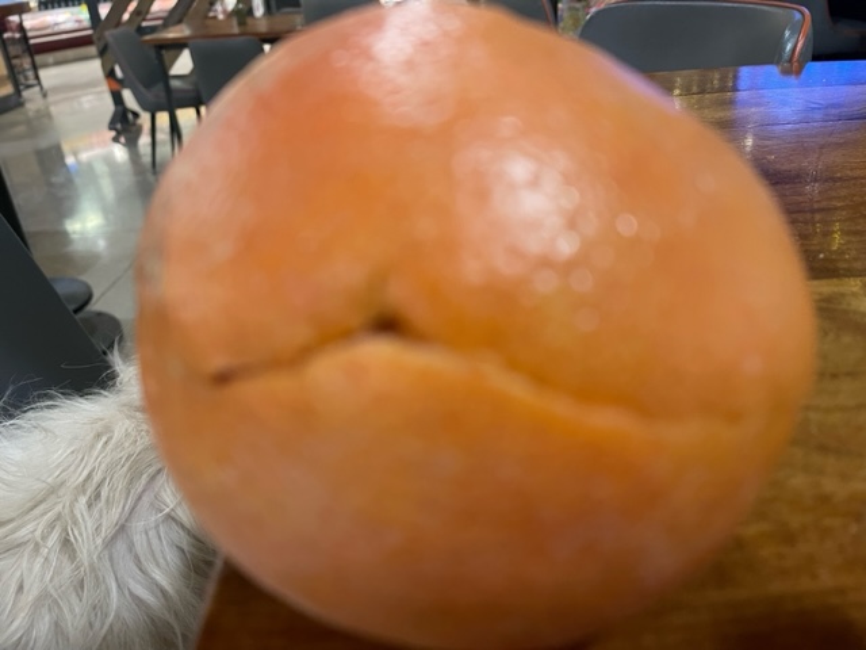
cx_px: 433
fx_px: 650
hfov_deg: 67.3
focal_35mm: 26
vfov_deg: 53.1
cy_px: 325
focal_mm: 5.1
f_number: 1.6
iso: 320
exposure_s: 1/60
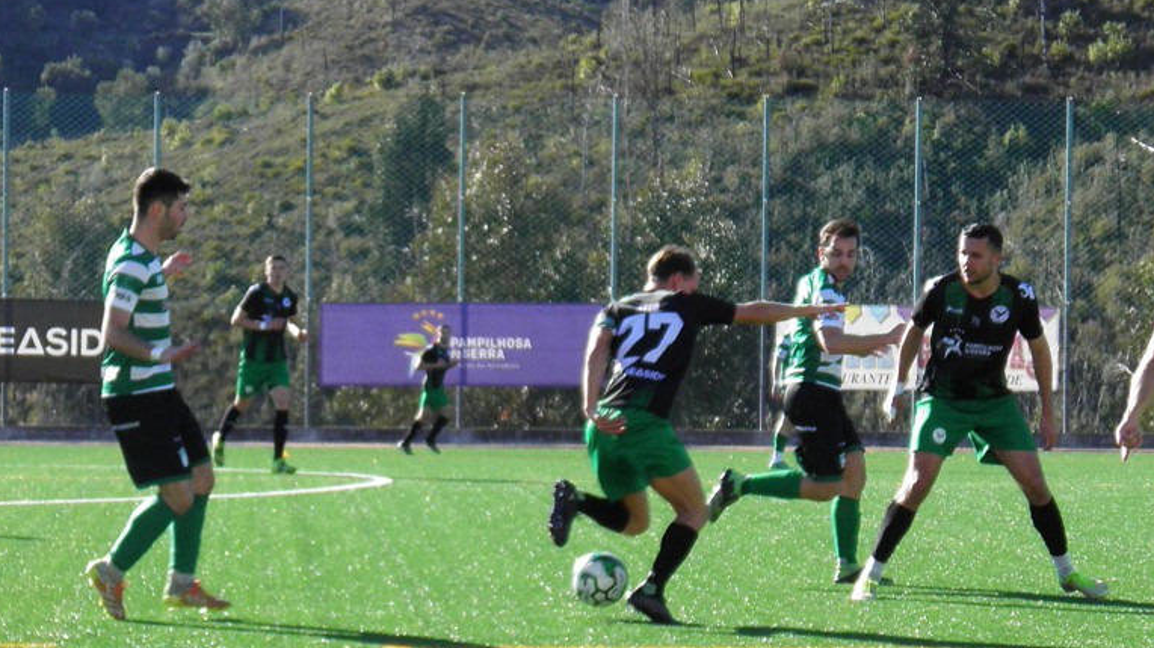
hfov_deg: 21.4
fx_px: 3059
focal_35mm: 100
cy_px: 406
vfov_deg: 12.1
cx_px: 636
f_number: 3.9
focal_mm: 13.2
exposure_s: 1/400
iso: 80
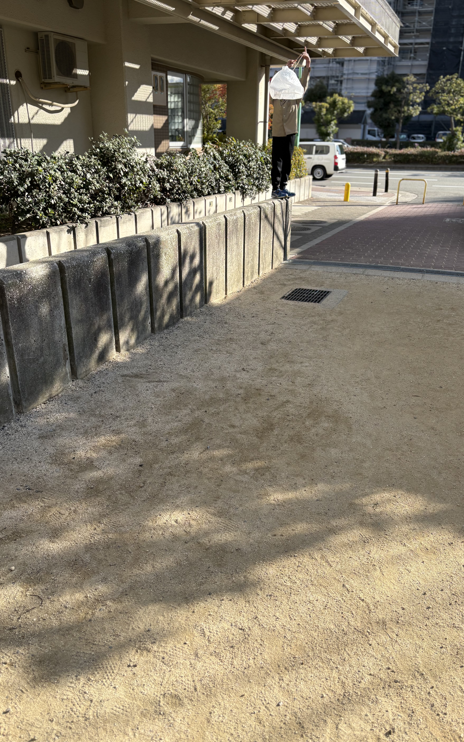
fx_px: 566
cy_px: 369
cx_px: 241
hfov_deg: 44.5
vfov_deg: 66.5
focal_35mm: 28
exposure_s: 1/1420
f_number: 1.6
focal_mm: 5.96
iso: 50
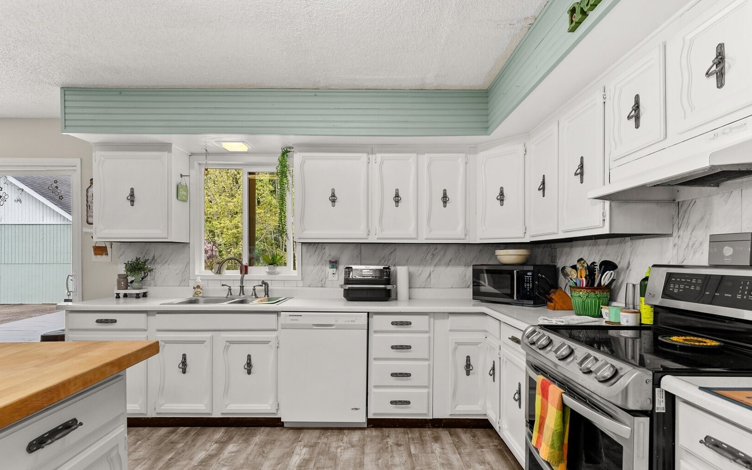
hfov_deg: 90.1
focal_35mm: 18
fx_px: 375
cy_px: 254
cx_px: 373
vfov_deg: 64.0
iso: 500
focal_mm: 17.3
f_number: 8
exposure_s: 1/6
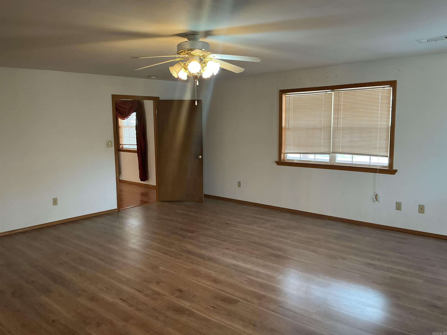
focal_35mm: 29
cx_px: 224
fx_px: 374
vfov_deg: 48.2
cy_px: 168
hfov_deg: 61.7
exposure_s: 1/60
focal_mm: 3
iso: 125
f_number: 1.8
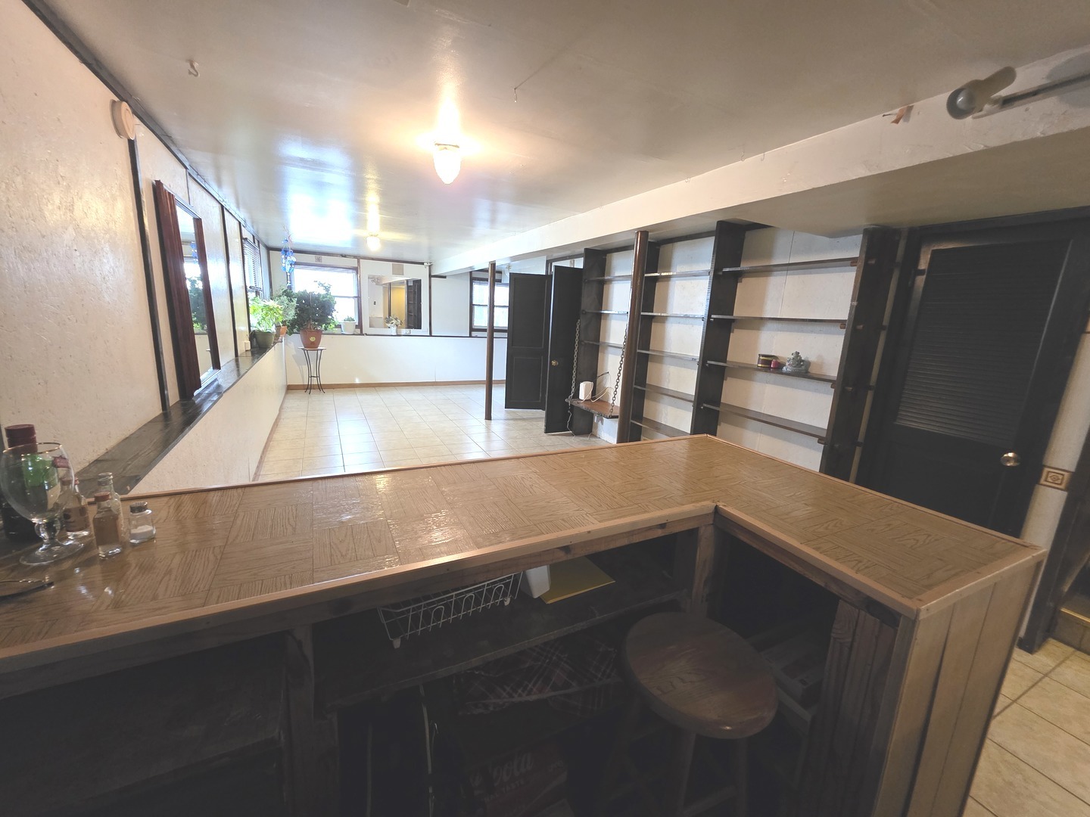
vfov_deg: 89.9
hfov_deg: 106.2
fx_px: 409
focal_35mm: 13
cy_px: 408
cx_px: 545
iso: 640
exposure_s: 1/60
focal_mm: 2.2
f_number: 1.9
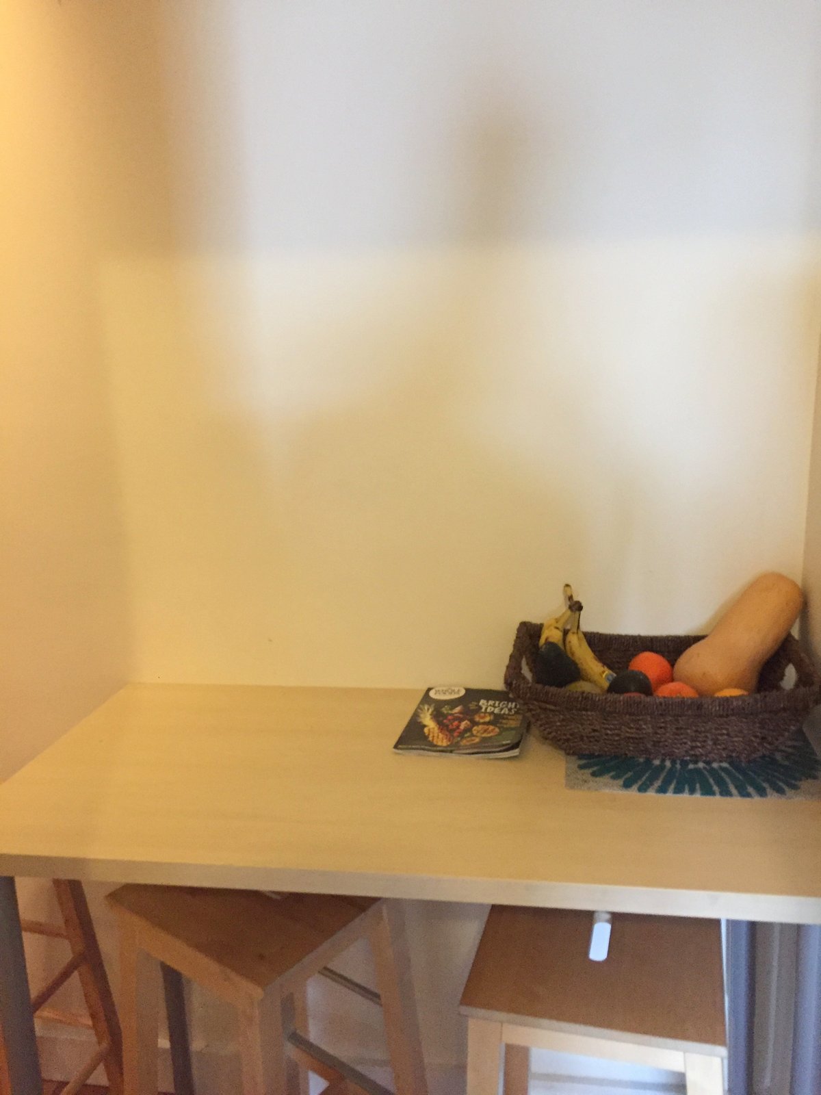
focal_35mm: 29
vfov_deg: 61.7
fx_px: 917
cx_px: 410
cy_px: 548
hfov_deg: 48.2
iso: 250
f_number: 2.2
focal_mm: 4.15
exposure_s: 1/15
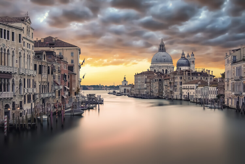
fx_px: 381
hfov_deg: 35.6
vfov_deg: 24.2
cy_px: 82
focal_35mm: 56
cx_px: 122
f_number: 8
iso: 64
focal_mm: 56
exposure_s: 91
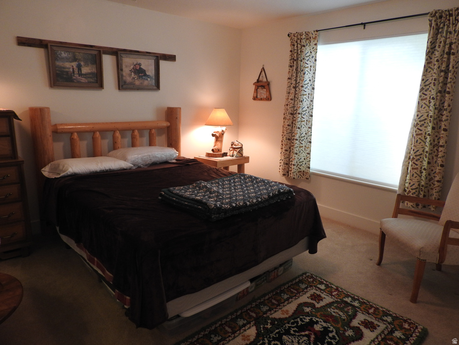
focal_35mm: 24
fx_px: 318
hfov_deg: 71.6
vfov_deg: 56.8
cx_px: 230
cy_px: 172
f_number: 3.3
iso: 220
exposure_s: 1/30
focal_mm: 4.3
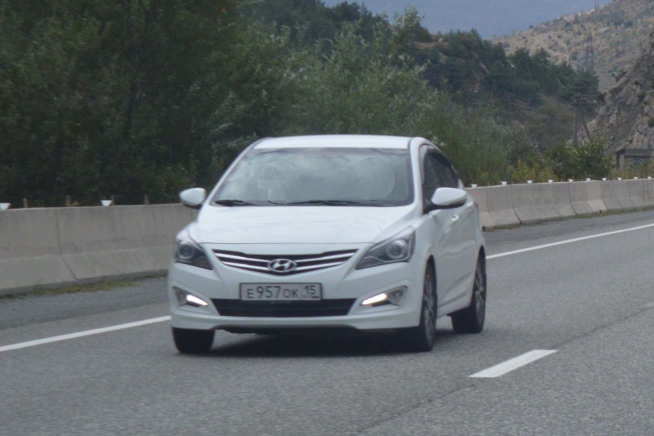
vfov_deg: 16.6
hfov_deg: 24.6
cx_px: 327
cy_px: 218
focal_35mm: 82
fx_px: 1499
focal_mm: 55
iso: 400
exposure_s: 1/1600
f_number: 5.6
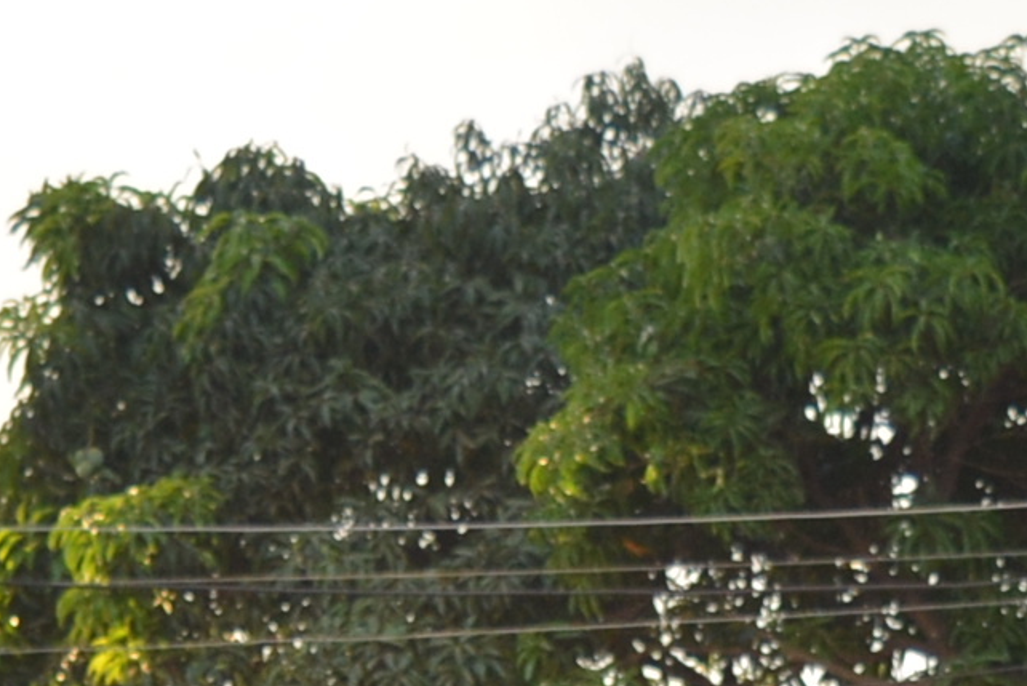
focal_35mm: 242
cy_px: 1276
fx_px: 6894
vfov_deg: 5.6
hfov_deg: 8.5
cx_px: 432
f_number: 3.8
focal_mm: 23
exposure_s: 1/200
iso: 250
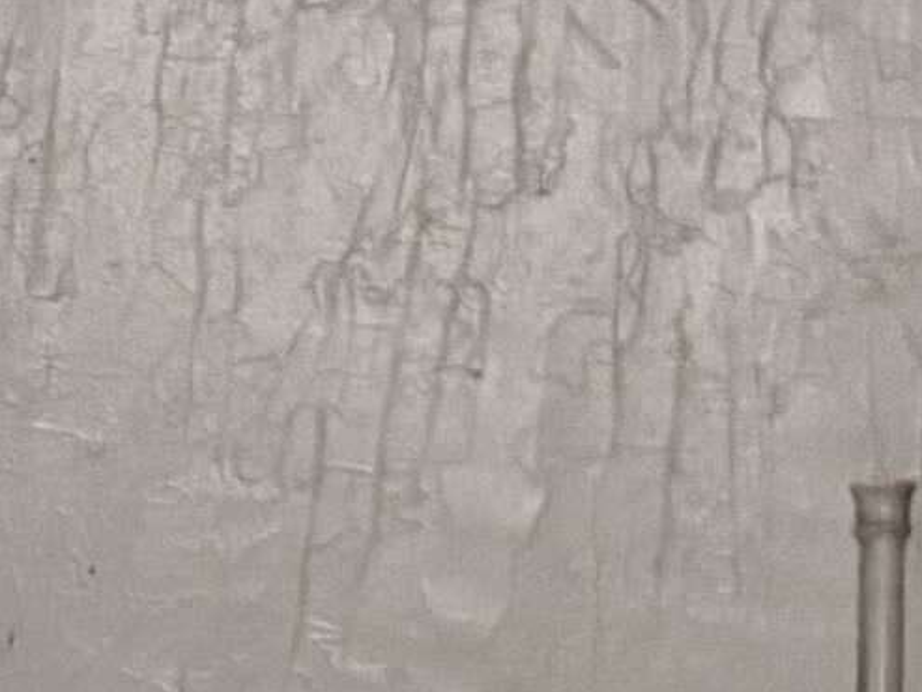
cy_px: 677
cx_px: -1191
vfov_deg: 10.1
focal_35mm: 146
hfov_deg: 11.5
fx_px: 3890
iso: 1000
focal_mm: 6.76
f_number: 1.78
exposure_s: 1/31
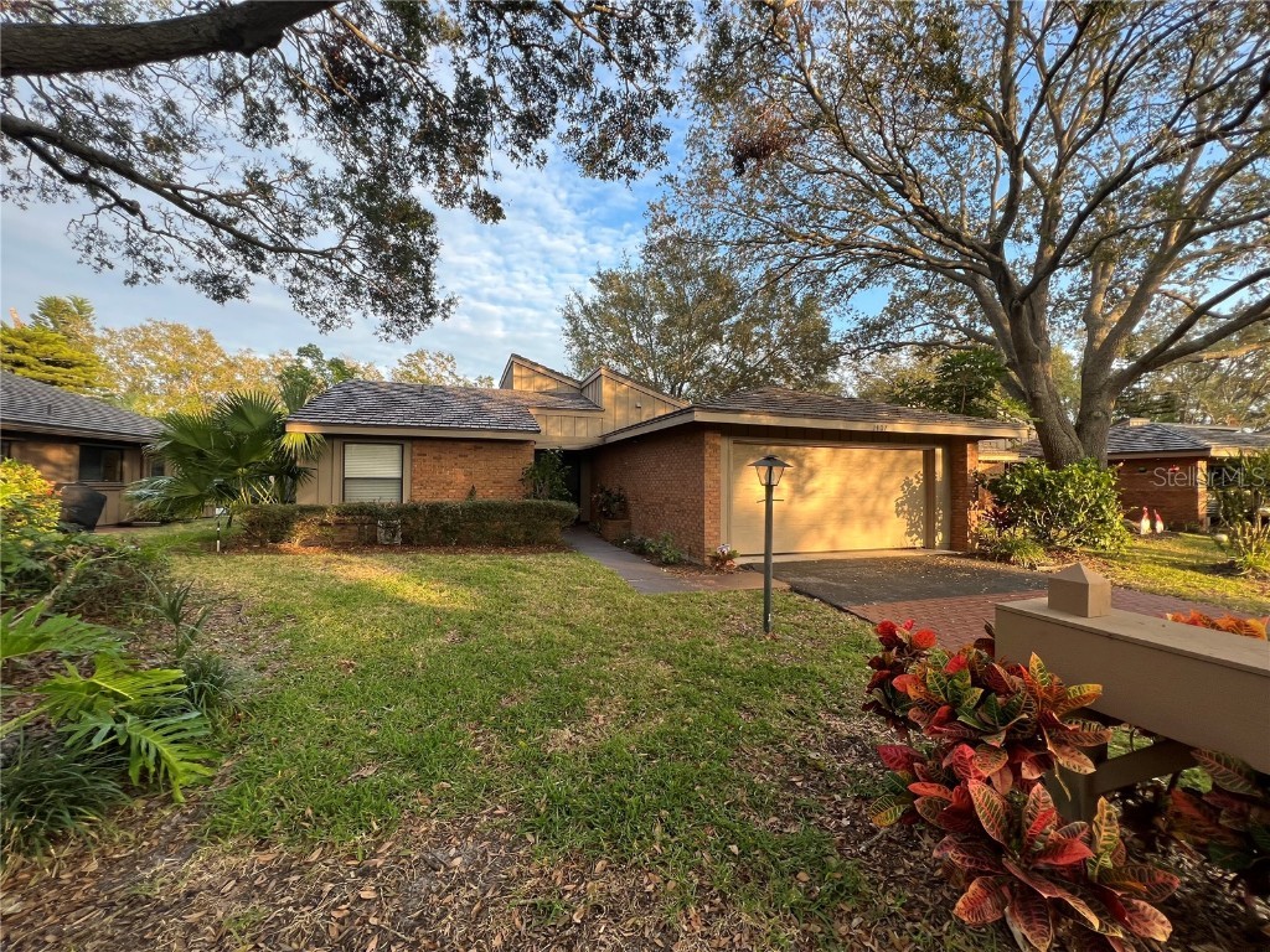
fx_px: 477
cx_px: 635
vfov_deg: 89.9
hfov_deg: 106.2
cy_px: 476
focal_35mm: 13
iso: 32
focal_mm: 1.57
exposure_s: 1/184
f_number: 1.8
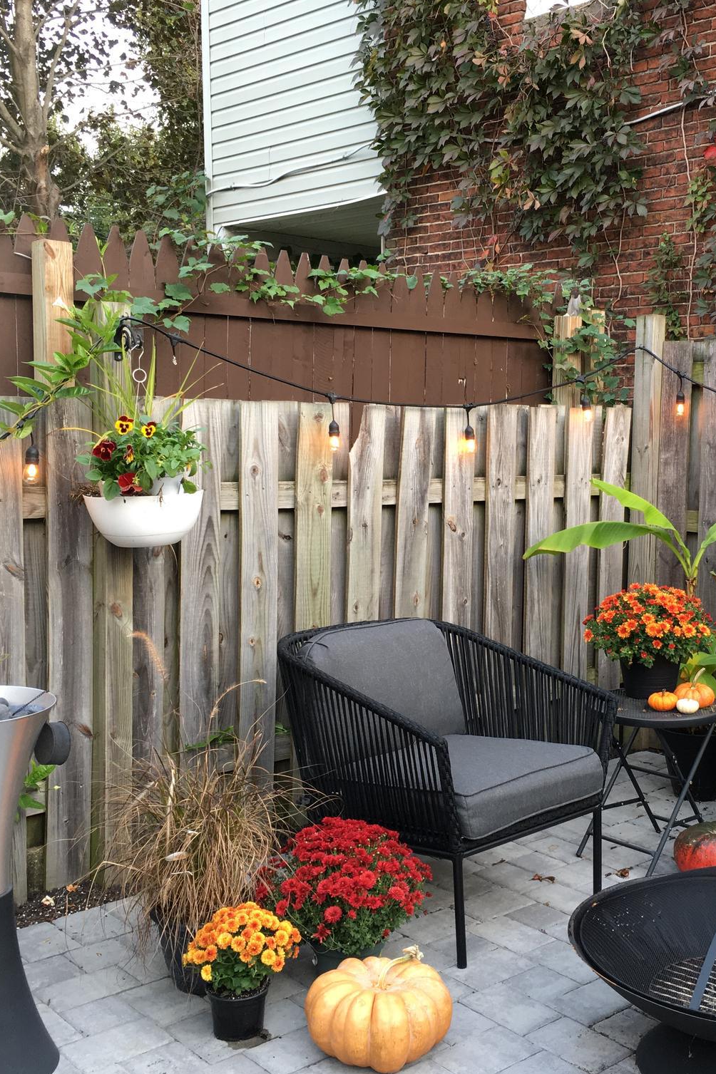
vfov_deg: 47.4
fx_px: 1224
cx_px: 496
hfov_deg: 32.3
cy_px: 542
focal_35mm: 41
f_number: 2.2
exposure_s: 1/30
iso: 40
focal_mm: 4.15
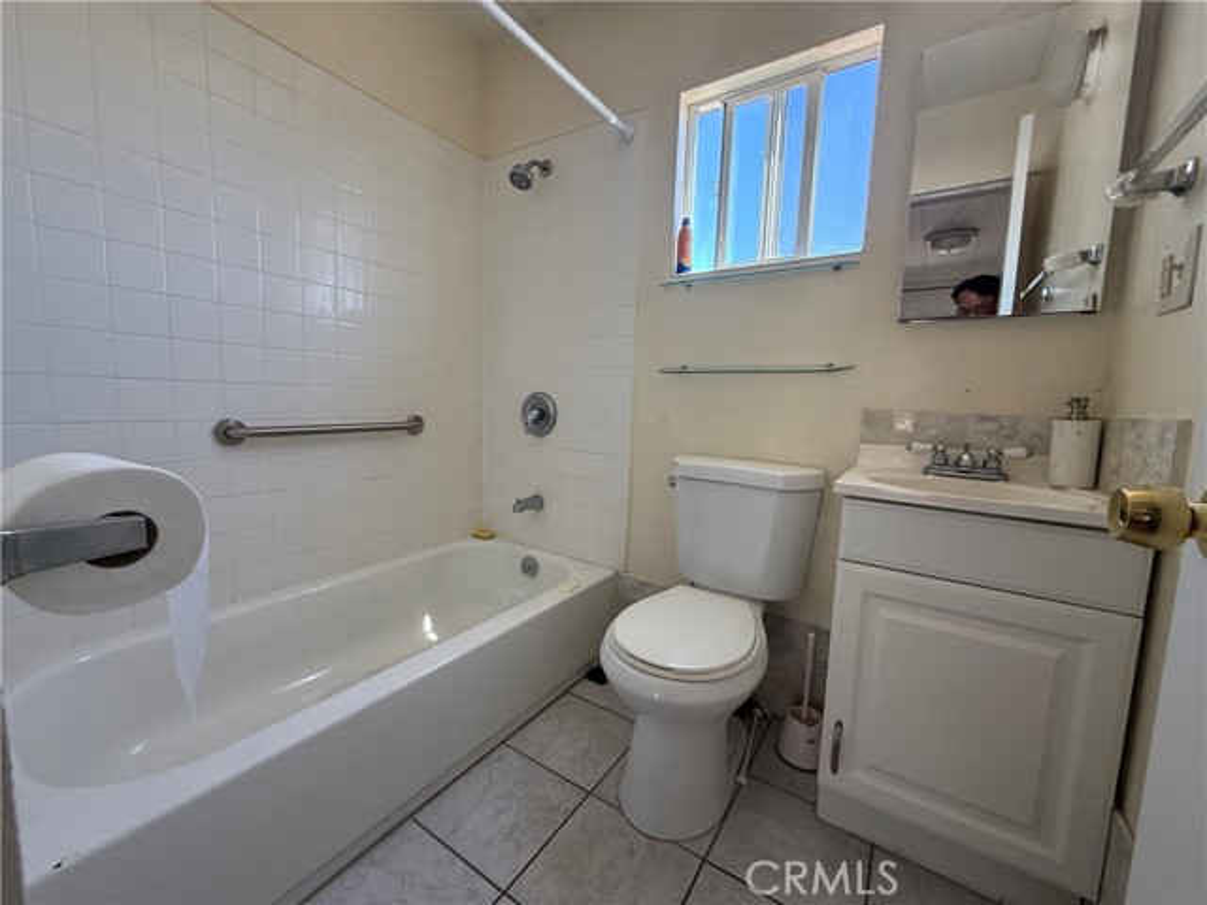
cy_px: 452
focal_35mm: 14
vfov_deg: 85.7
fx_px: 488
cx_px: 604
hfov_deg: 102.1
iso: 125
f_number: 2.2
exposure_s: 1/99
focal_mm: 2.22
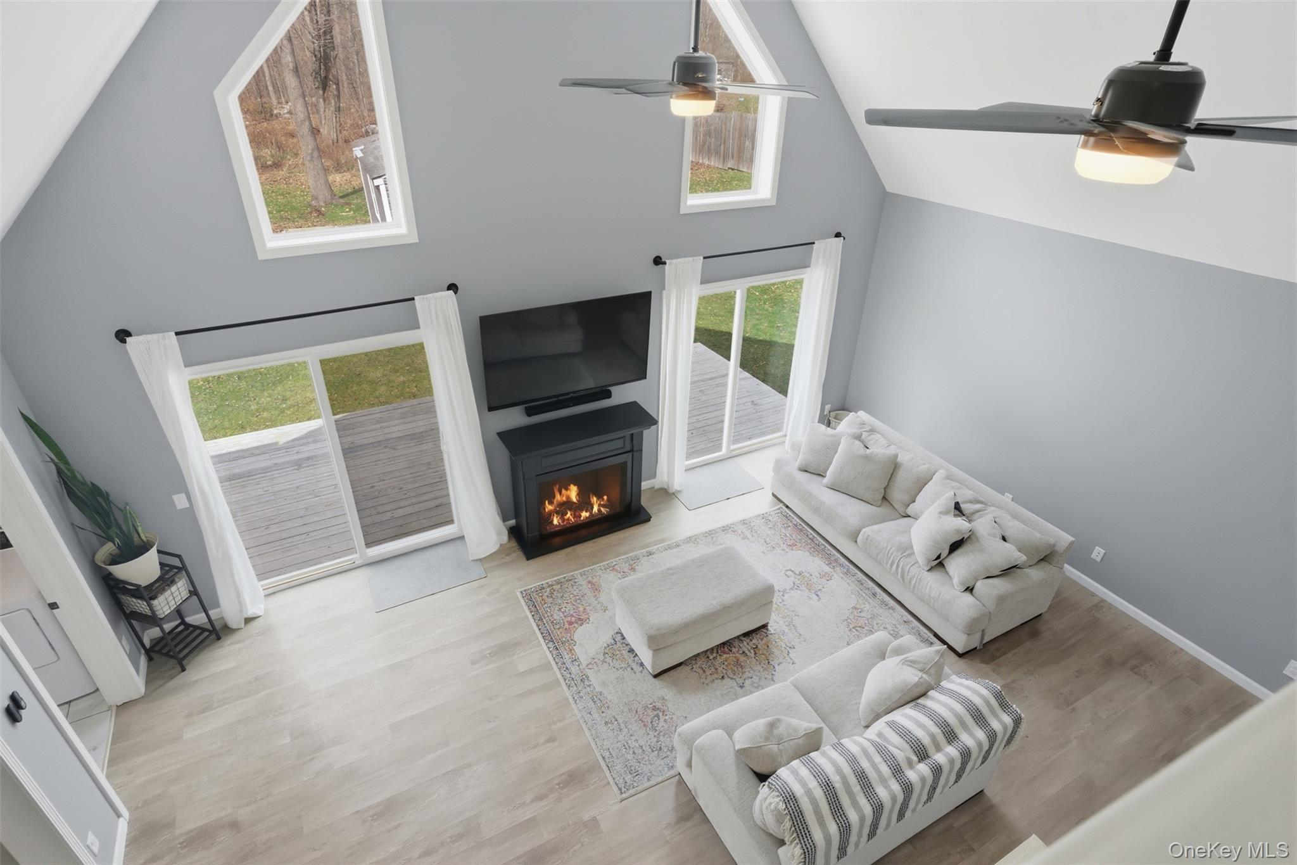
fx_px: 684
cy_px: 432
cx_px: 648
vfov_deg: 64.5
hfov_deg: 86.9
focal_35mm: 19
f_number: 8
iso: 1000
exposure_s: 1/8000
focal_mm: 19
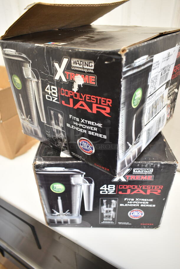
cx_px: 90
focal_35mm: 27
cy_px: 134
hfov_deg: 48.0
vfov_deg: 67.3
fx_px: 202
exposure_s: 1/30
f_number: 3.5
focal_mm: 18
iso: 800
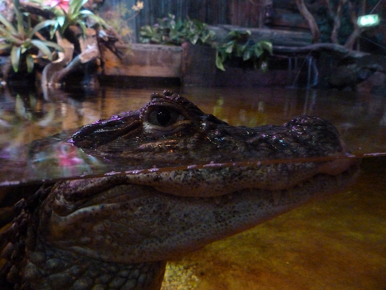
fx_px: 279
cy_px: 145
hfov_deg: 69.4
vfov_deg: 54.9
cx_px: 193
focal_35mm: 25
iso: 800
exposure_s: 1/5
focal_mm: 4.5
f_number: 3.2
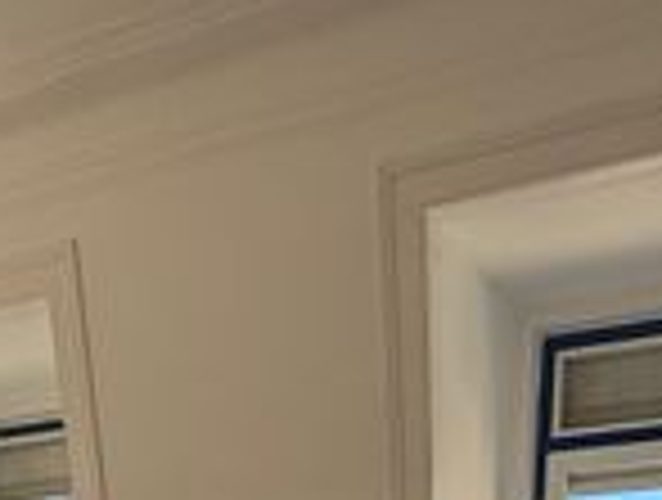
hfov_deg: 33.5
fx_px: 1093
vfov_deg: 18.9
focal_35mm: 57
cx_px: 243
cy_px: 928
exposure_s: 1/388
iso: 50
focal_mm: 2.22
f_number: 2.2
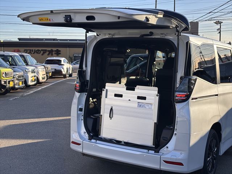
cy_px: 87
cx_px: 116
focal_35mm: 52
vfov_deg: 28.0
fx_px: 349
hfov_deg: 36.8
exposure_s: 1/894
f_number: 1.6
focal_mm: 5.96
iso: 32
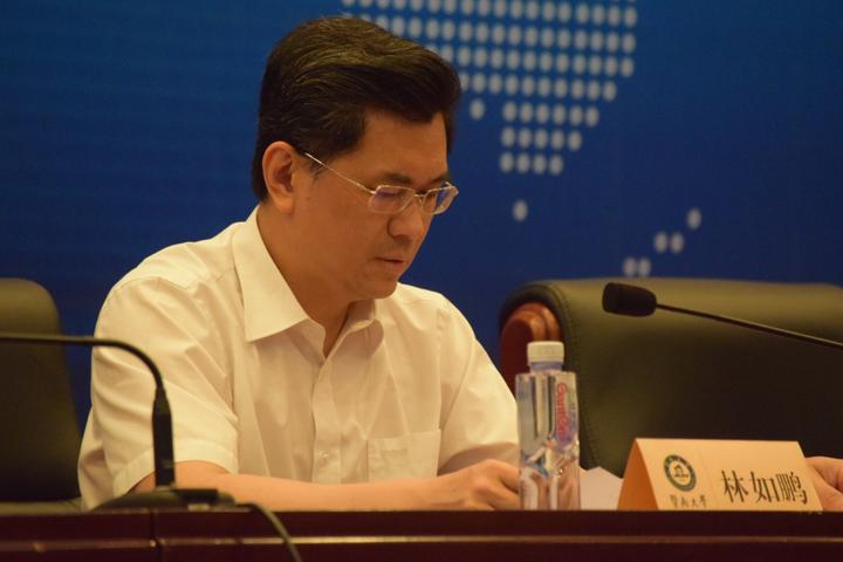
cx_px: 422
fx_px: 5444
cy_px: 281
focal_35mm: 232
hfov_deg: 8.9
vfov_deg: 5.9
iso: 5600
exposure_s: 1/125
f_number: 5
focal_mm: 155
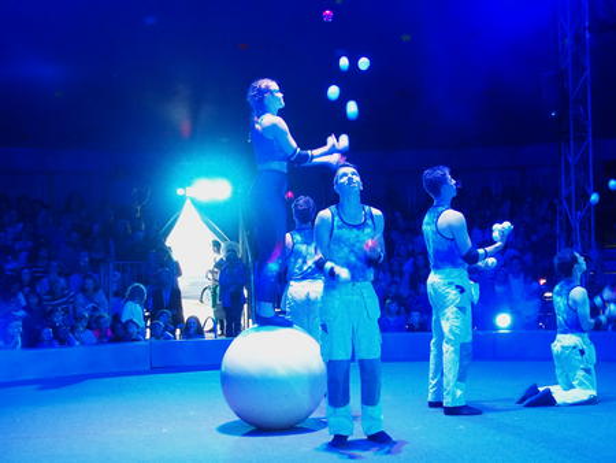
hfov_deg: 41.2
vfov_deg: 31.5
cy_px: 232
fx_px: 819
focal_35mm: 46
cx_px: 308
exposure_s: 1/60
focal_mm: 9.8
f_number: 2.8
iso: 1600
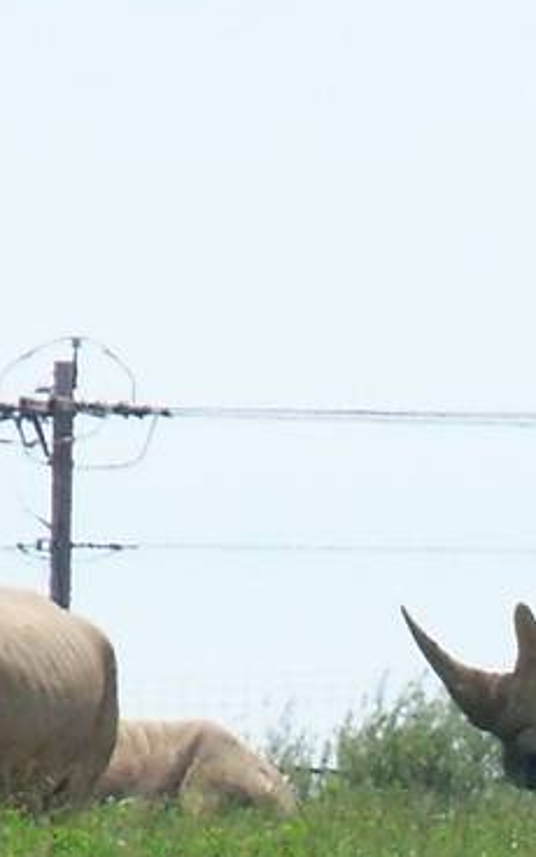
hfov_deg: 1.2
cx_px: 725
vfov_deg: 1.8
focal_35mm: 1139
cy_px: 699
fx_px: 26621
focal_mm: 43.8
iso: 200
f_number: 4.4
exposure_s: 1/1600
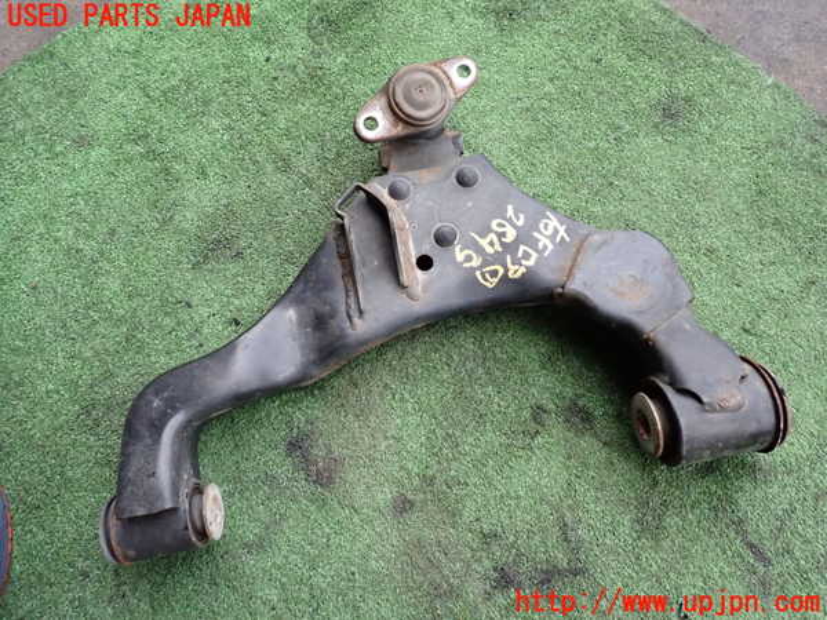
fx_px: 597
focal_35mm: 25
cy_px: 310
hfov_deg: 69.4
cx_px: 414
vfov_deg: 54.9
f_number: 8
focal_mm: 4.5
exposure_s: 1/100
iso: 800
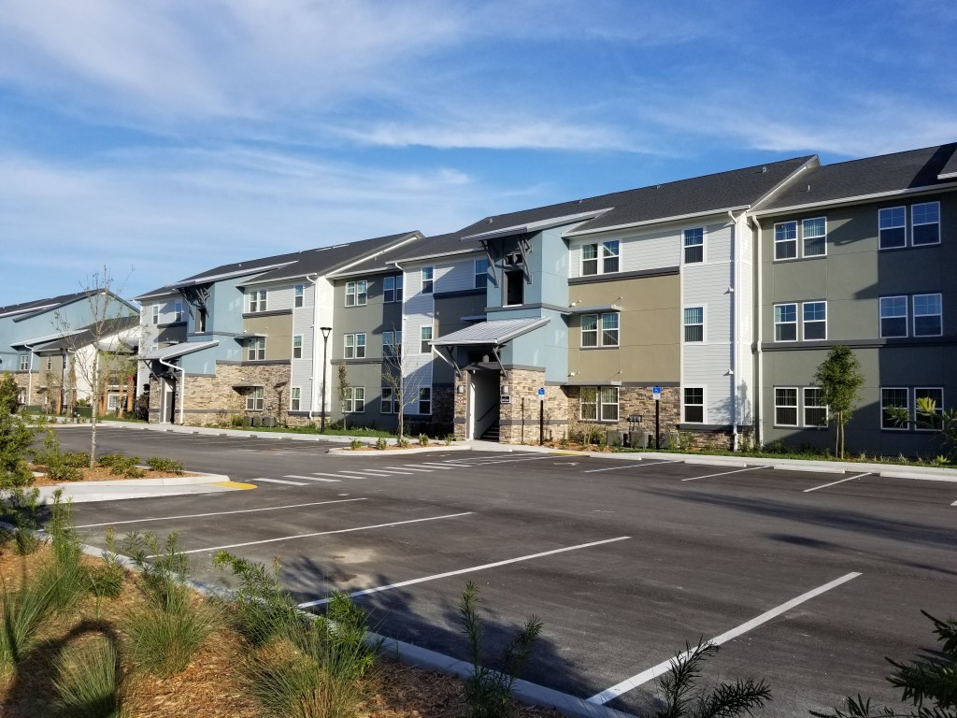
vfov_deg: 53.1
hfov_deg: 67.3
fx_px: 719
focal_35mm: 26
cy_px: 359
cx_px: 478
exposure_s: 1/2408
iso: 50
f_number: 1.7
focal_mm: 4.3
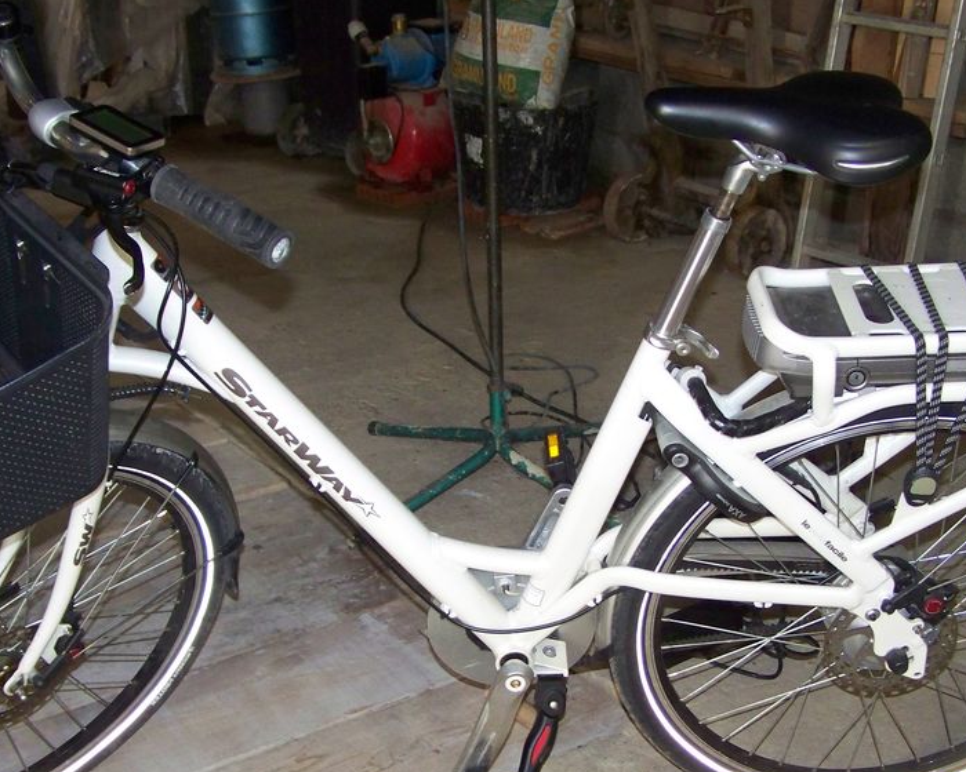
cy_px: 445
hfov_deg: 35.4
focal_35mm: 53
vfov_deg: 28.6
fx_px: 1515
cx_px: 460
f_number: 2.8
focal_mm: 6.3
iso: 200
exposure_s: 1/30
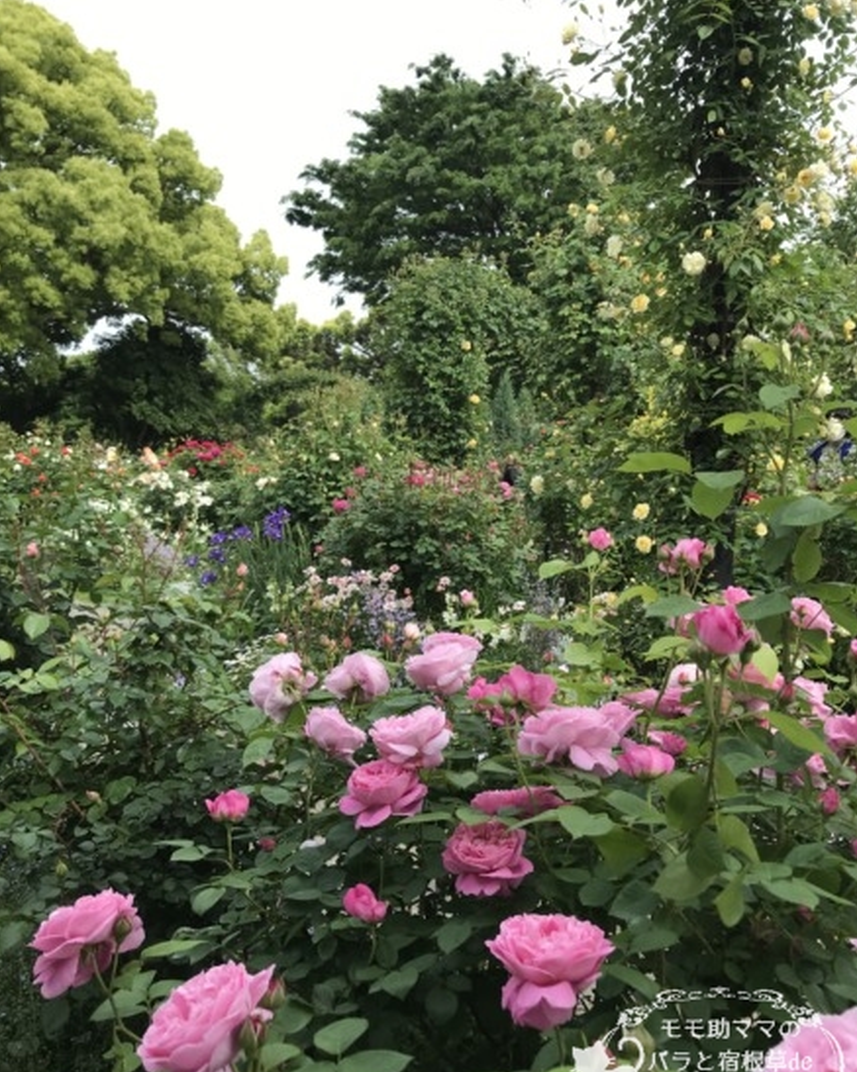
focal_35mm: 30
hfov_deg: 48.5
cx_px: 418
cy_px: 555
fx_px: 952
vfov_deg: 58.8
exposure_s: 1/812
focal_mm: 3.99
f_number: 1.8
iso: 20
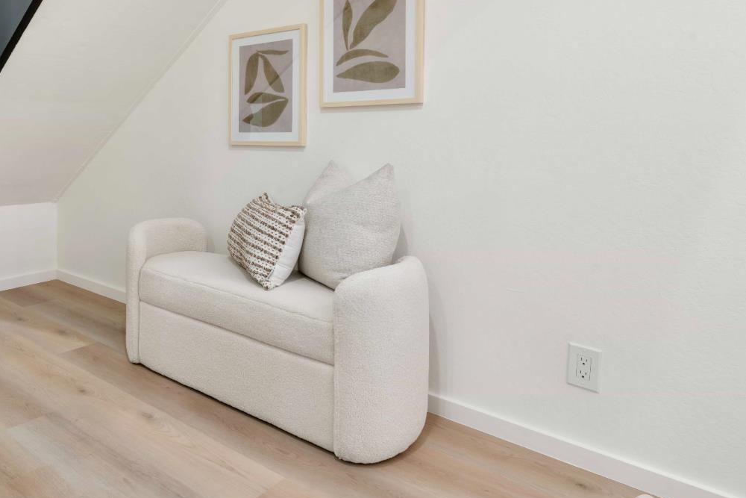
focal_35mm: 27
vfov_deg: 46.9
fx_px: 560
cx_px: 189
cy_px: 152
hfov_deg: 63.5
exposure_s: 1/1.67
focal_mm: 18
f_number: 11
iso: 400
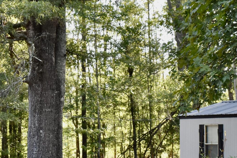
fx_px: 750
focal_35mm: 114
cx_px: 42
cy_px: 104
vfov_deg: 12.0
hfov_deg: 17.8
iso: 400
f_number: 7.1
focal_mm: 26
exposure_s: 1/200
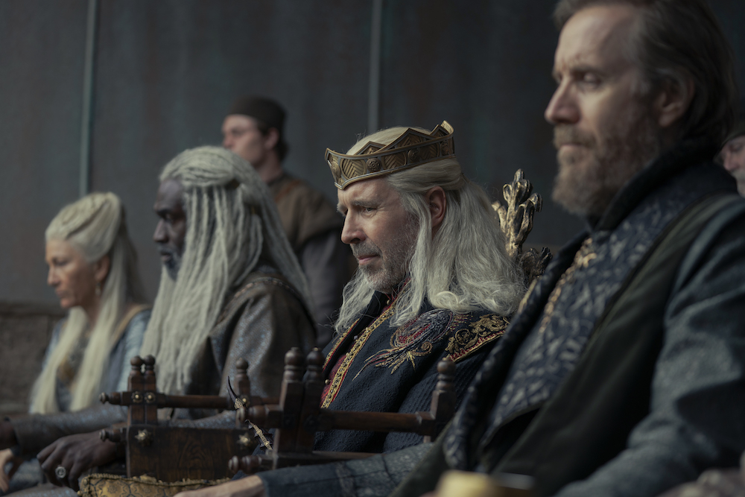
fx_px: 1594
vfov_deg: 17.7
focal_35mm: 77
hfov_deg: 26.3
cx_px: 372
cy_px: 248
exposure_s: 1/125
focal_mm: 77
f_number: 2.8
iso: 200
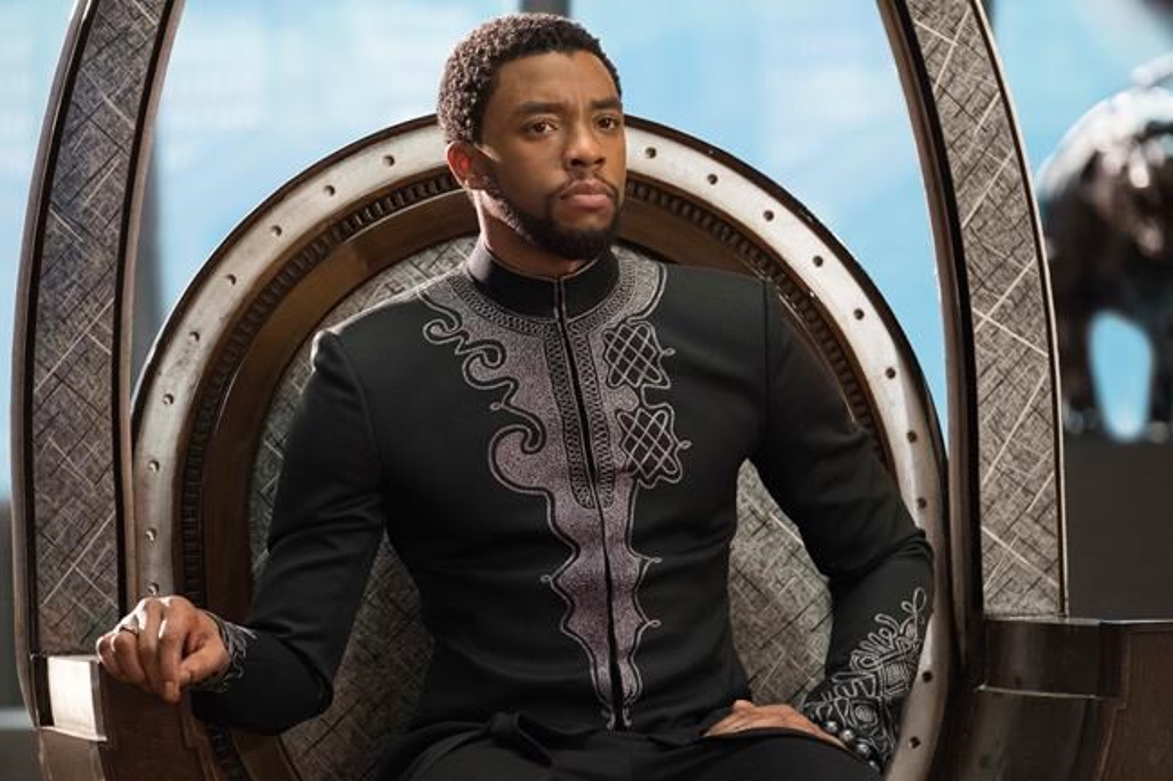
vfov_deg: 7.1
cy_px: 390
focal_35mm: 194
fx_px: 6319
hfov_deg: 10.6
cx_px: 586
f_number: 3.6
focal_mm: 129.2
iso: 3200
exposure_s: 1/125
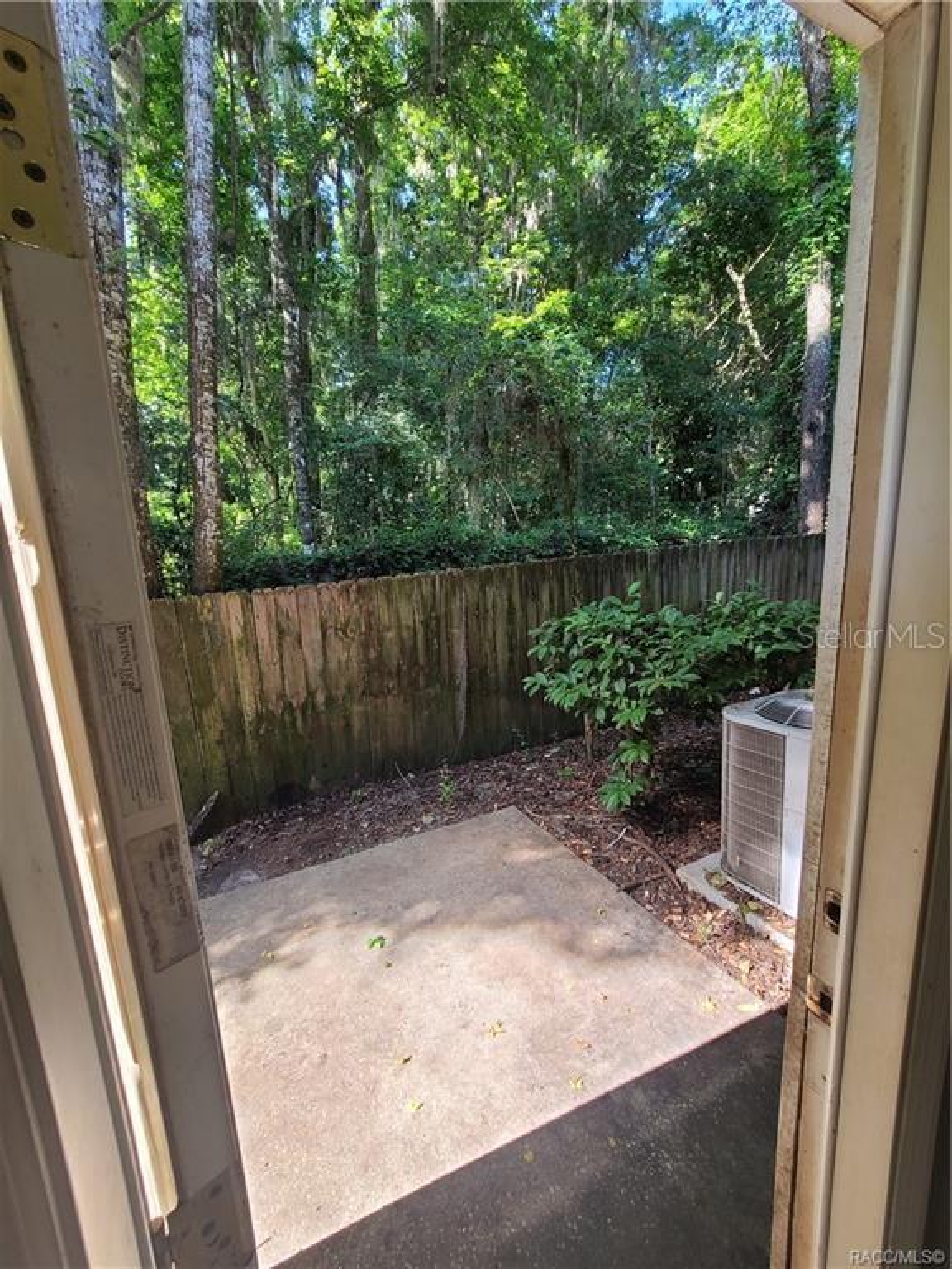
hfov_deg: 89.9
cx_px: 476
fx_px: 477
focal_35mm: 13
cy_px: 634
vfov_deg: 106.2
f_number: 2.2
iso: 80
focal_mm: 2.2
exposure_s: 1/120
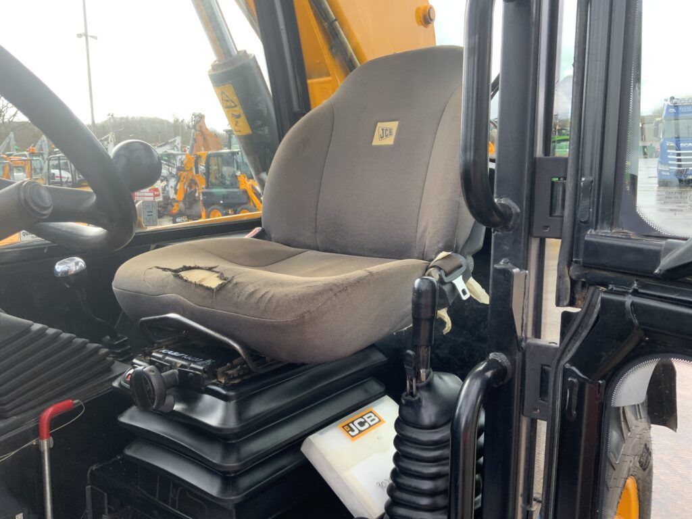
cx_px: 346
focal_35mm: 29
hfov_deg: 61.7
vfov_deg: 48.2
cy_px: 260
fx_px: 580
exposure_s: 1/122
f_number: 1.8
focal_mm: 3
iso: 20
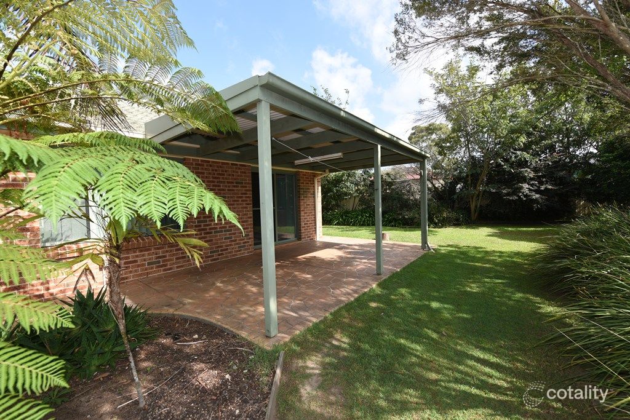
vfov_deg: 81.2
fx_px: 245
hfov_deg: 104.2
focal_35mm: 14
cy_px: 210
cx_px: 315
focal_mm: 14
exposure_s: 1/160
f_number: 6.3
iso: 100
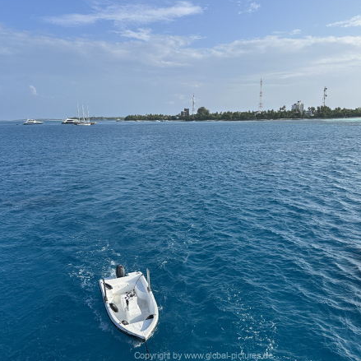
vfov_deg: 55.6
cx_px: 204
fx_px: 342
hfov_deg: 55.5
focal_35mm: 29
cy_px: 179
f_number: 1.78
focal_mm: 6.86
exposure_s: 1/4016
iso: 80
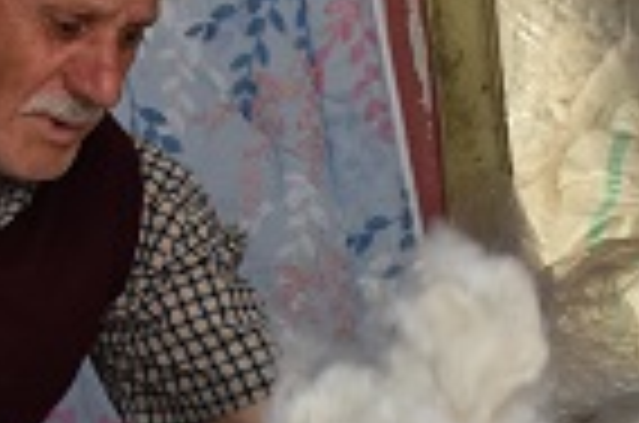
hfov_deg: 14.0
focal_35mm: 146
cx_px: 450
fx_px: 2588
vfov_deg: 9.1
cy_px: 662
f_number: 5.6
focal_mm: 23
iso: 800
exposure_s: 1/125
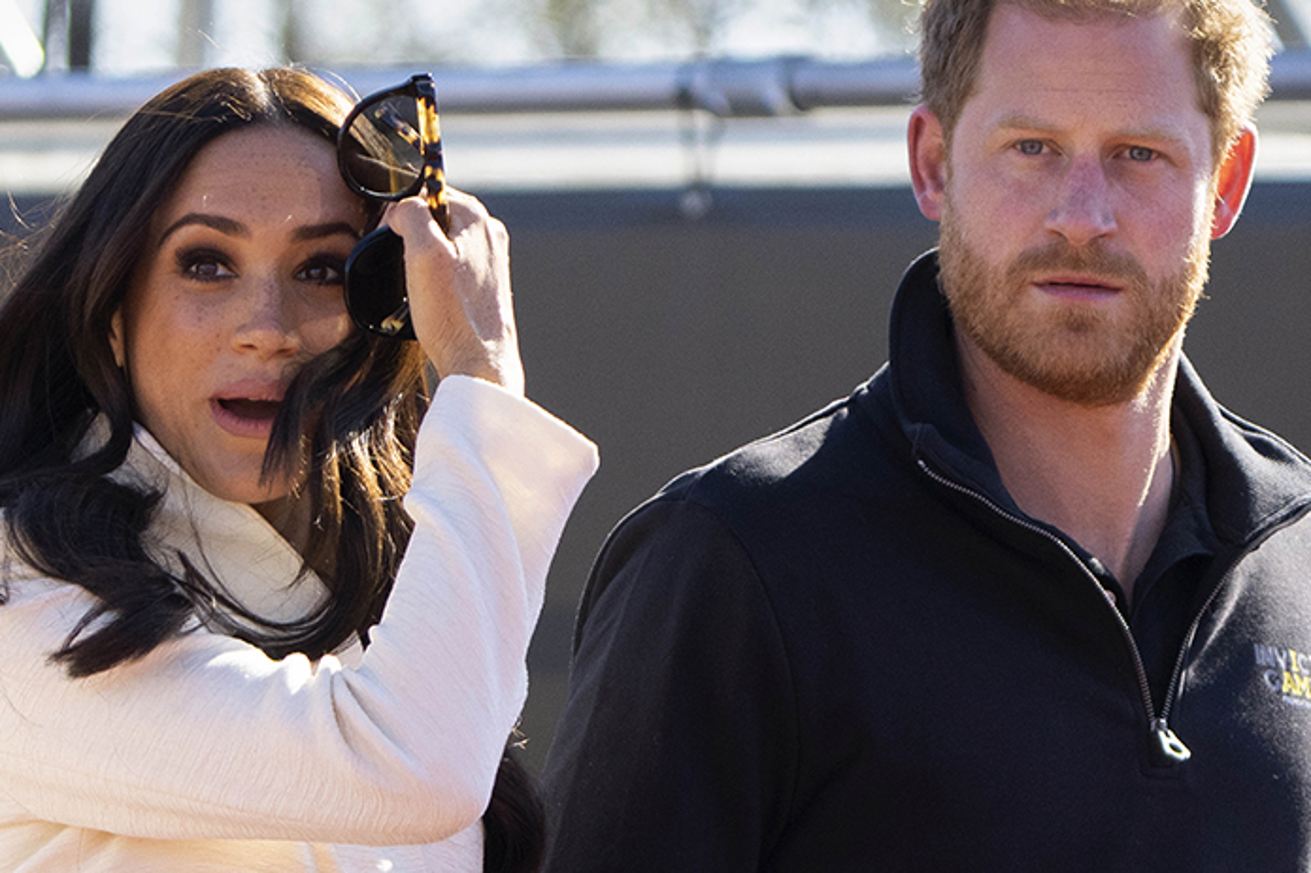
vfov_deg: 5.3
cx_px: 570
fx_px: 9429
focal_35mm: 259
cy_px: 422
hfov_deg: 8.0
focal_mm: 200
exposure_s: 1/1250
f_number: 5.6
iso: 640
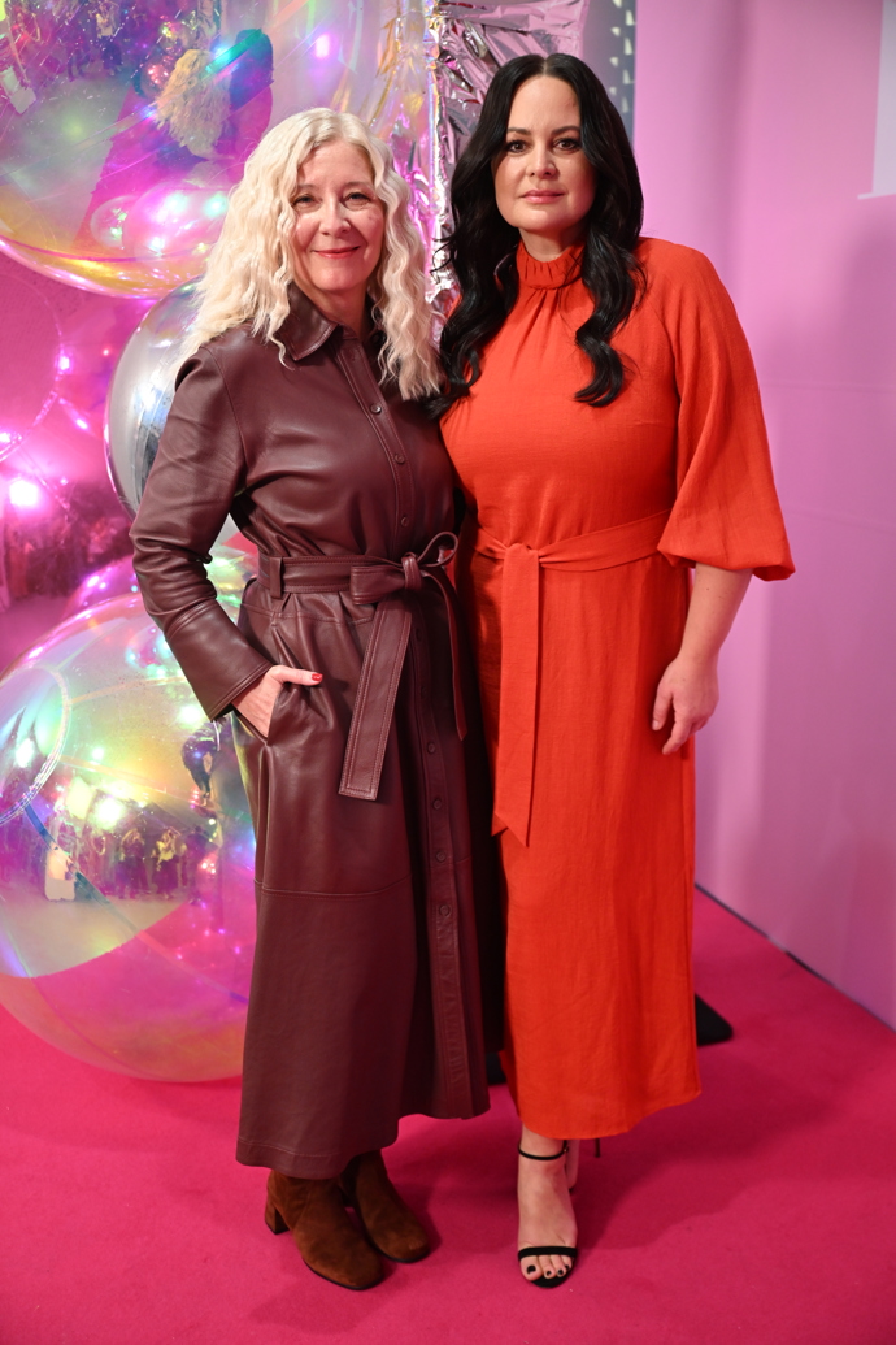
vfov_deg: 51.9
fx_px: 1381
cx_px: 448
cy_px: 672
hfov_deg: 35.9
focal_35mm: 37
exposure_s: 1/250
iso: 1250
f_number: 2.8
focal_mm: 37
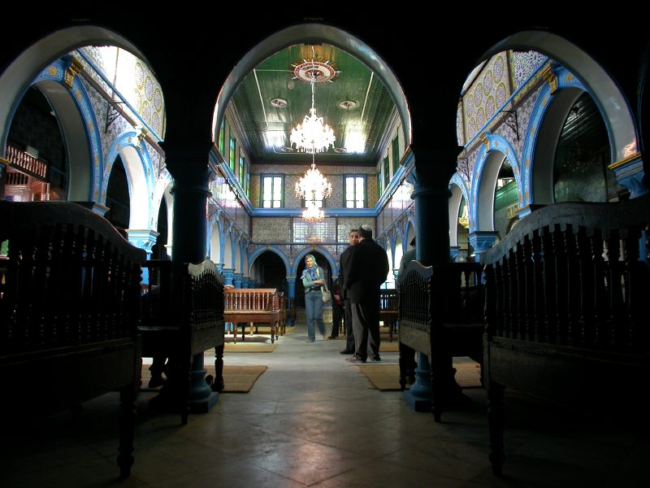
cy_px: 244
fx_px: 714
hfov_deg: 49.0
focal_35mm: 38
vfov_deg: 37.7
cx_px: 325
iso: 100
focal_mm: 7.85
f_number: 2.6
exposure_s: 1/20.6
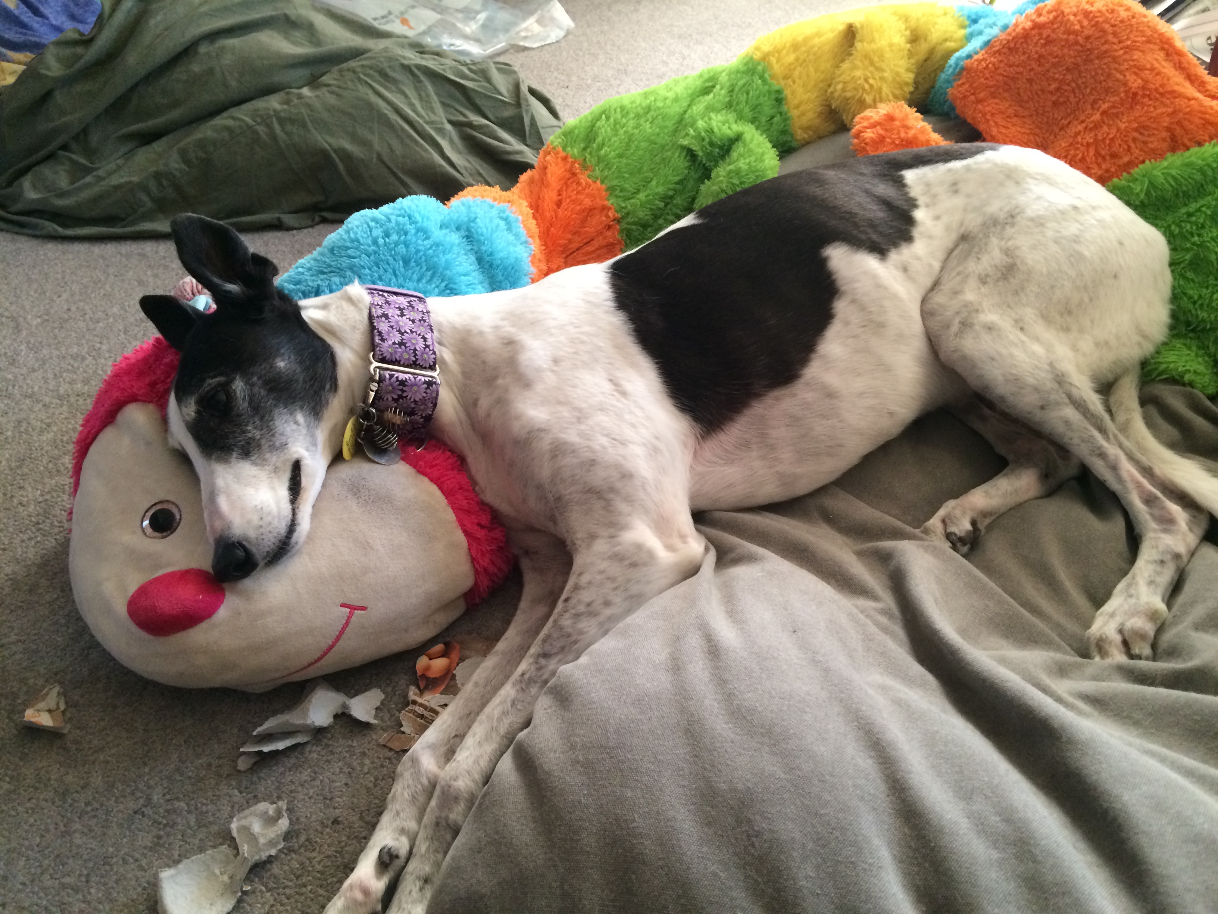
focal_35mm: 29
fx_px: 1020
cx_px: 609
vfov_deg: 48.2
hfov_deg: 61.7
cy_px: 457
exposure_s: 1/33
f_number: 2.2
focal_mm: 4.15
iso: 250
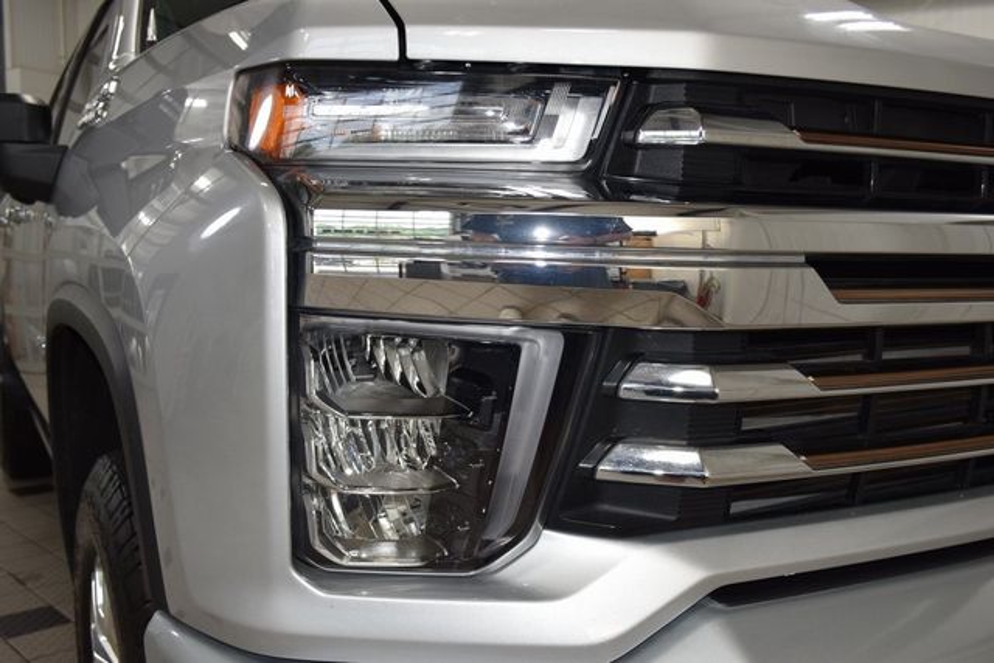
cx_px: 497
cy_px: 332
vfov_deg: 40.0
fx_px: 911
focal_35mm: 33
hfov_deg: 57.2
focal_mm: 22
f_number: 5
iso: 800
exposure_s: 1/100
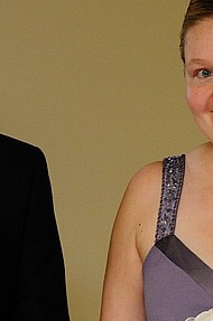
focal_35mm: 251
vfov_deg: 8.2
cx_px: 38
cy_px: 251
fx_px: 2238
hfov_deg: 5.4
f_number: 5.6
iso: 400
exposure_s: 1/60
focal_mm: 48
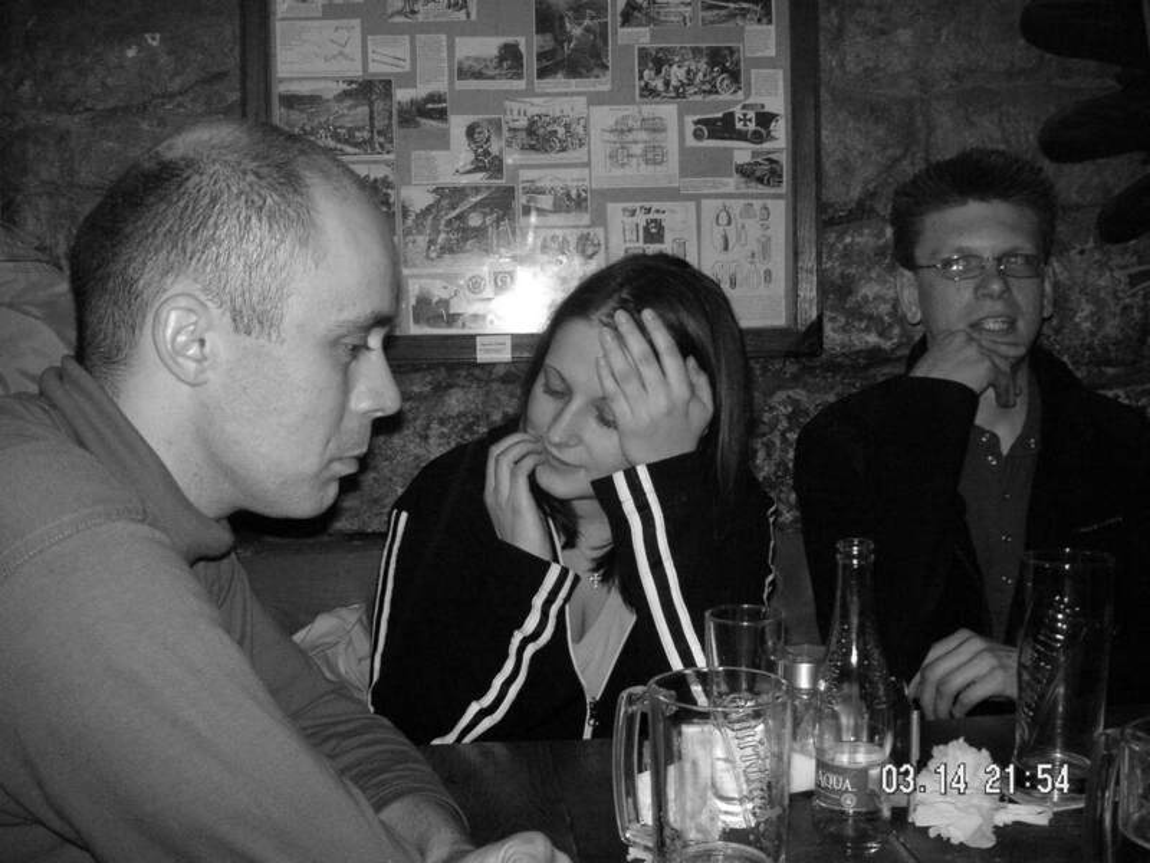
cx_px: 575
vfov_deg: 38.7
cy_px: 432
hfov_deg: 50.1
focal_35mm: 37
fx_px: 1229
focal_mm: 6.1
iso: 160
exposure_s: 1/45
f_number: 2.8
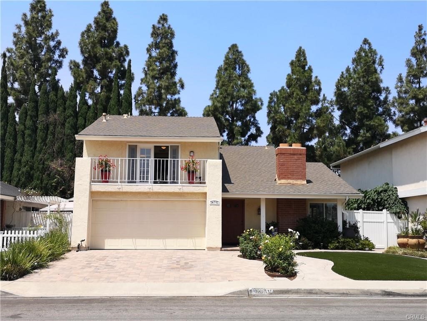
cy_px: 160
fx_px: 530
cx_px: 214
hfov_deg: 43.9
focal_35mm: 43
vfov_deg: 33.6
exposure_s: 3
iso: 50
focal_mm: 5.58
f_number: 1.8
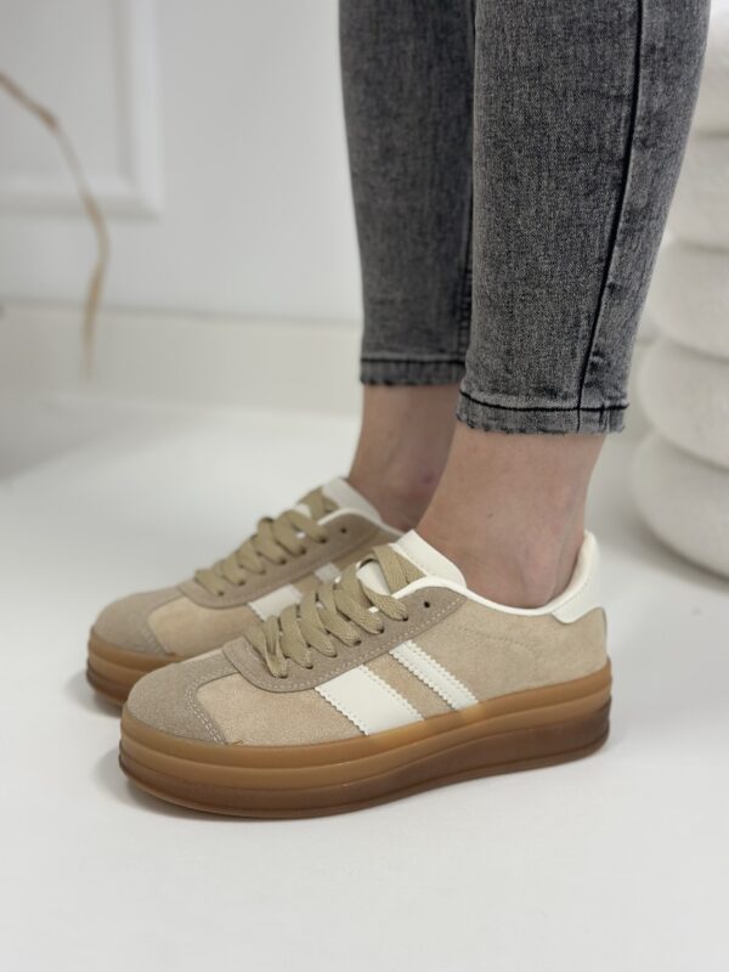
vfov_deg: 39.7
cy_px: 486
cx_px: 364
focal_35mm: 48
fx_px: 1348
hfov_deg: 30.3
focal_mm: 6.86
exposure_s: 1/100
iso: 125
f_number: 1.78
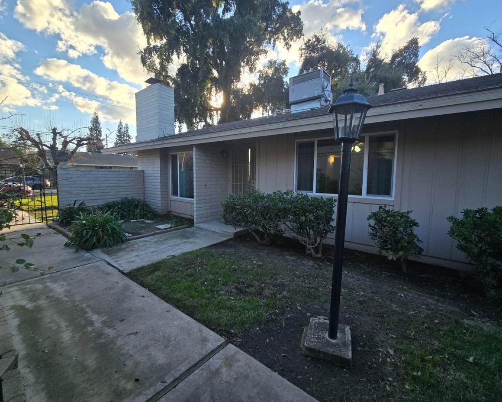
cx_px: 260
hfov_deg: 100.7
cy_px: 198
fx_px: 208
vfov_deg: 88.0
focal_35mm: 14
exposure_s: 1/582
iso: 50
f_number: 2.2
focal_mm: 2.2
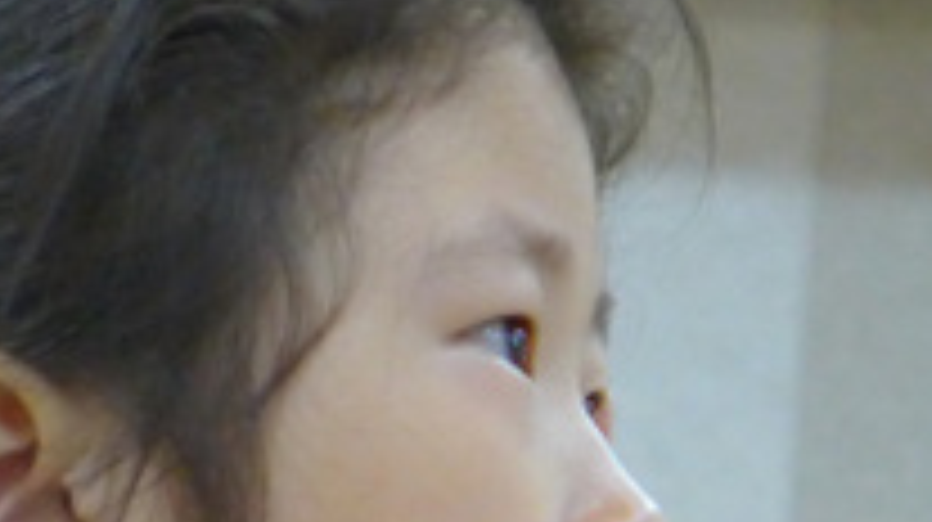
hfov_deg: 8.5
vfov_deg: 4.8
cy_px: 720
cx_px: 302
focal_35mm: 253
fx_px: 6247
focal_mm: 14.7
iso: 1250
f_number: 2.2
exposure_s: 1/400
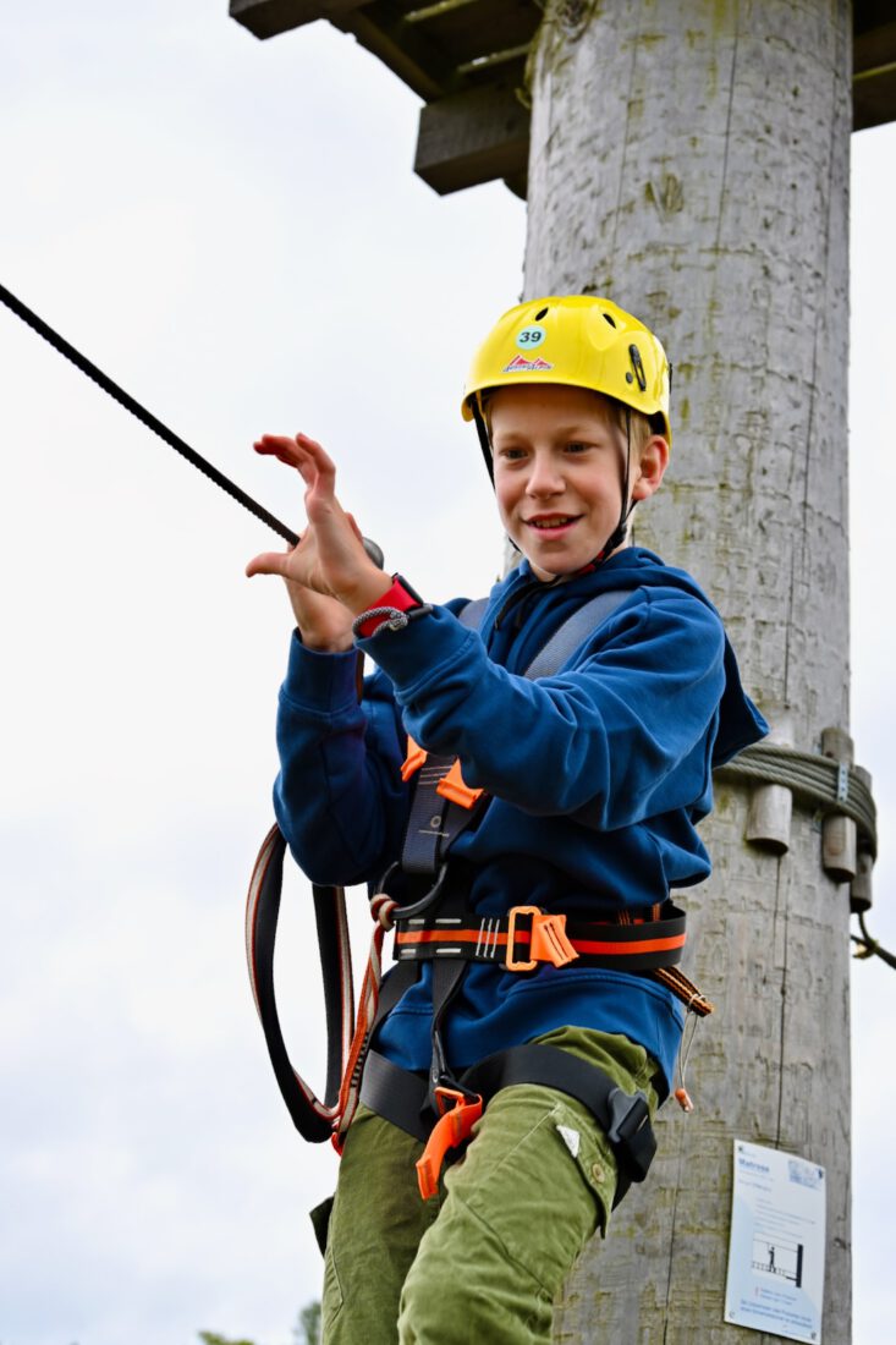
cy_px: 672
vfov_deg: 39.6
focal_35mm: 50
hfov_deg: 27.0
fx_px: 1867
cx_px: 448
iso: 140
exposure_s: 1/250
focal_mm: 50
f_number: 5.6
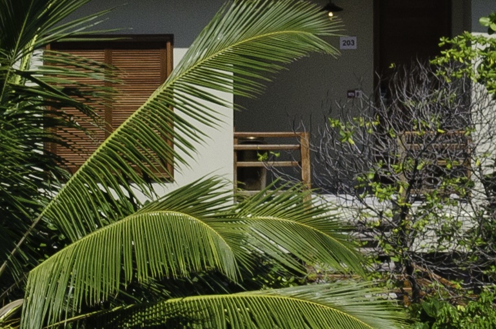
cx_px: 224
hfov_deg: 2.1
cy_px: -254
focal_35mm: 993
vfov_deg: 1.4
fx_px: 13661
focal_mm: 105
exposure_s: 1/500
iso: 100
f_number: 8
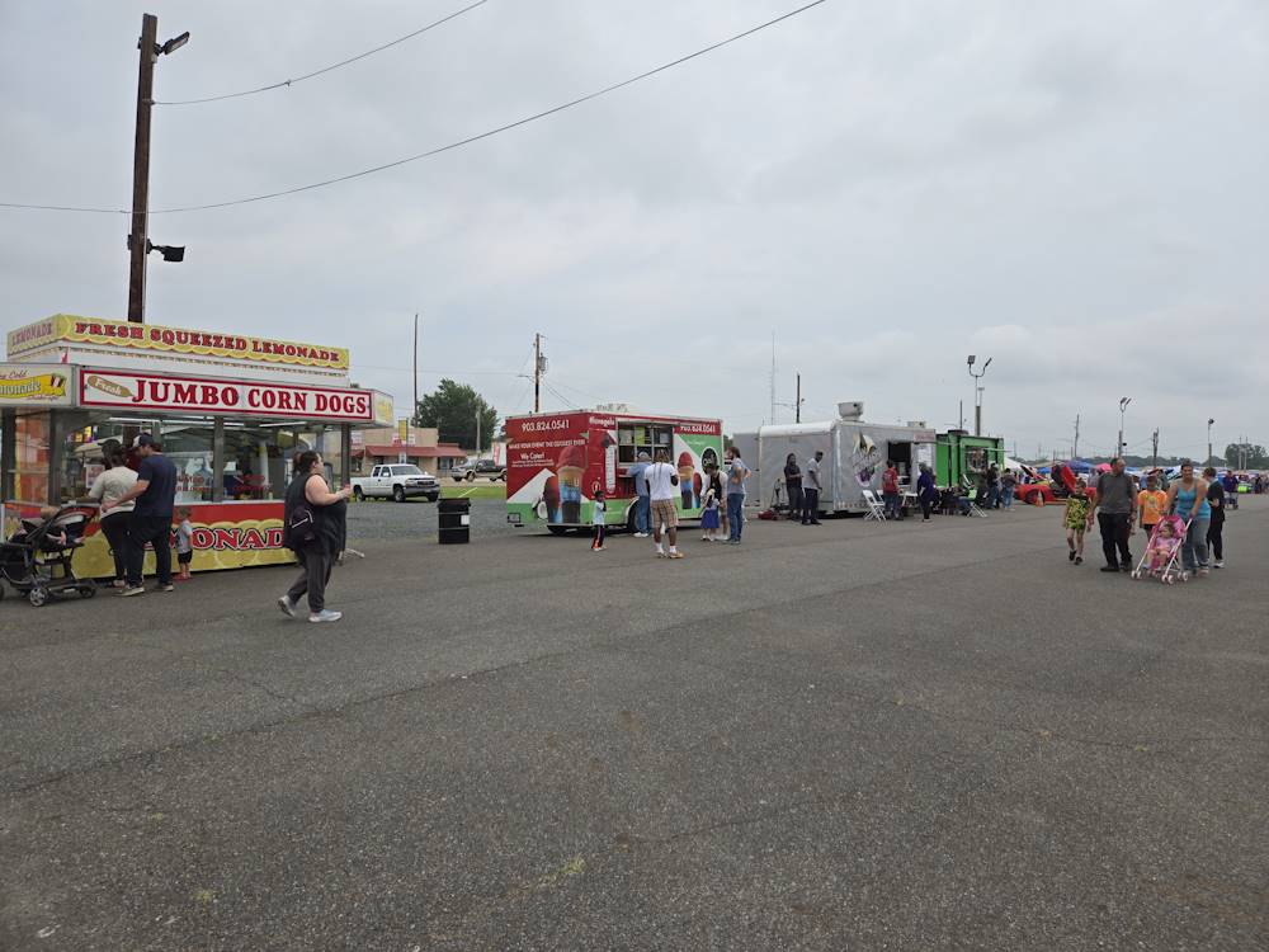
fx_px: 843
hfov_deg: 73.9
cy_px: 476
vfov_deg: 58.9
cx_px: 634
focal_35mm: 23
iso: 25
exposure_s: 1/1567
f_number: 1.8
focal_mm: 5.4
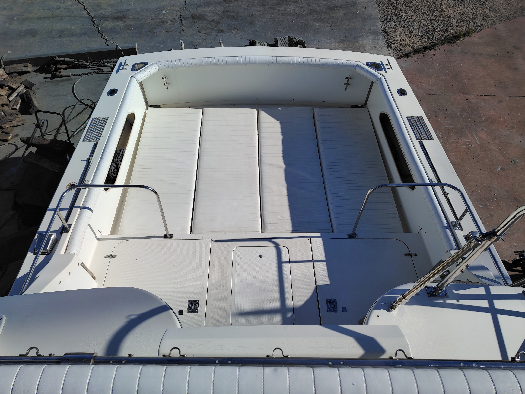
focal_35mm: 25
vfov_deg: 54.9
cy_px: 194
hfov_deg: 69.4
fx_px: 379
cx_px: 255
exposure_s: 1/2066
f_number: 1.75
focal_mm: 5.25
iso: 101
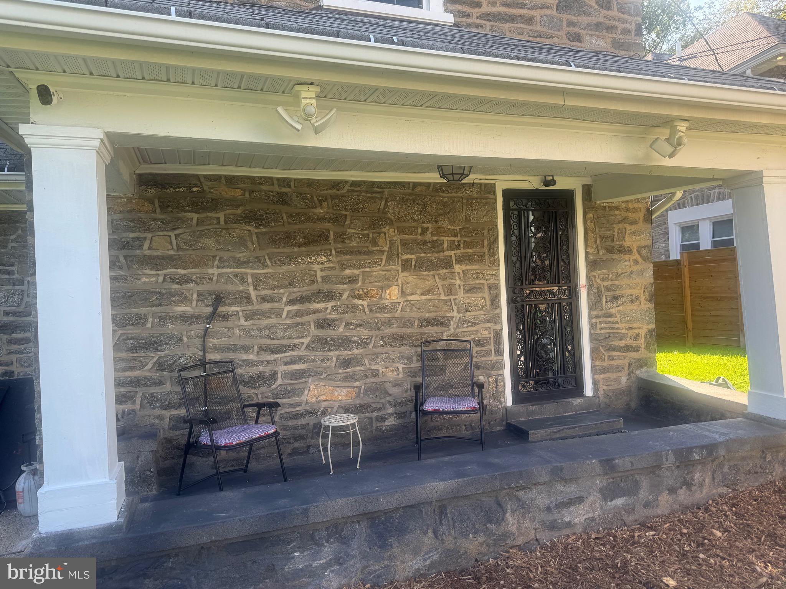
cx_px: 393
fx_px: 545
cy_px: 294
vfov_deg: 56.8
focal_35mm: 24
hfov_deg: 71.6
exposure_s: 1/671
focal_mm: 6.76
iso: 80
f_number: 1.78
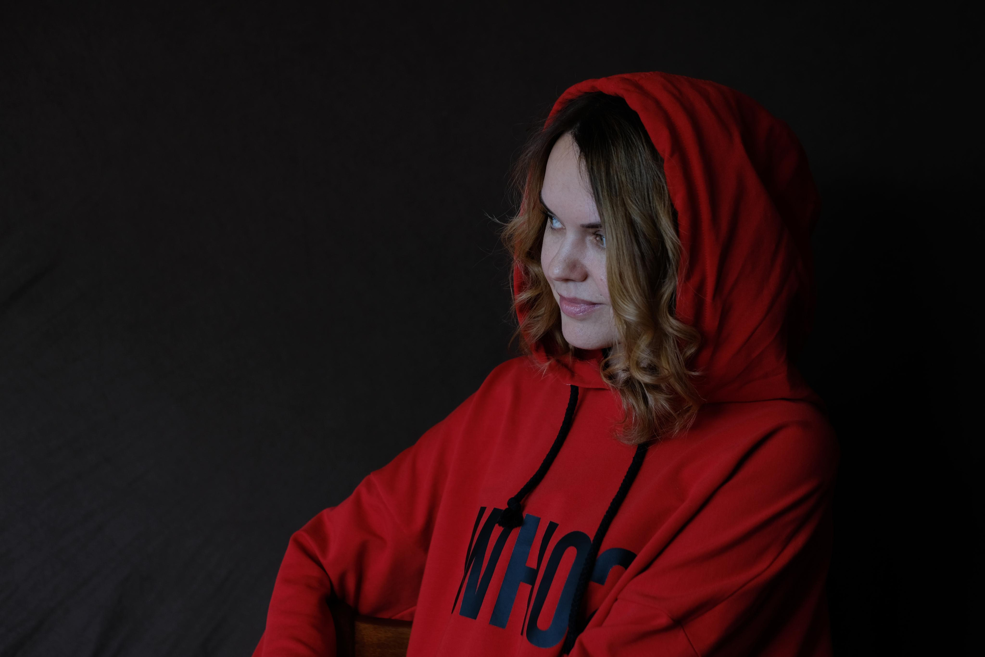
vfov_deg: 16.3
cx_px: 492
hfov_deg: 24.2
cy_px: 328
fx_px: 2298
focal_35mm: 84
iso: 200
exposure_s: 1/180
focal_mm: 56
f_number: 2.2
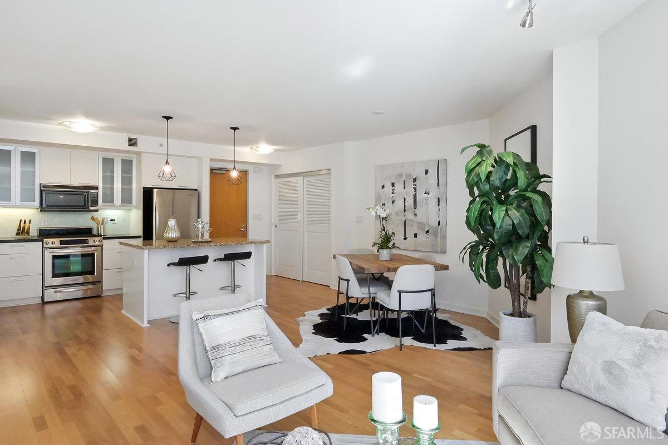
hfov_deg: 81.2
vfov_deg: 59.5
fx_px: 390
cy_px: 222
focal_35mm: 21
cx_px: 334
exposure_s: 1/60
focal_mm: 14
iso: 800
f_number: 11
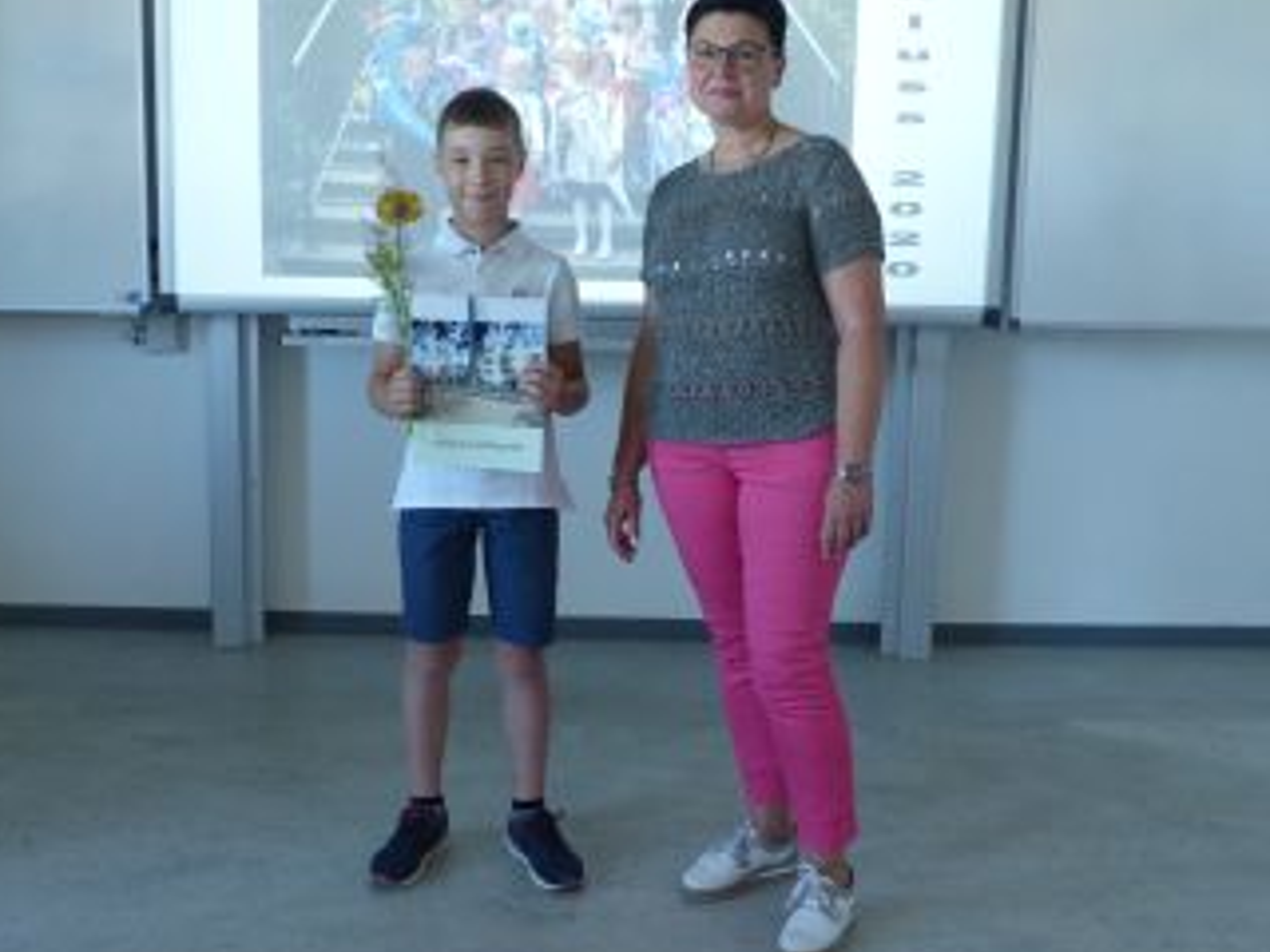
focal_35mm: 45
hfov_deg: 42.0
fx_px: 1651
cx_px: 575
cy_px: 464
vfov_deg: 32.2
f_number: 2.8
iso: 320
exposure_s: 1/60
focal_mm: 6.4
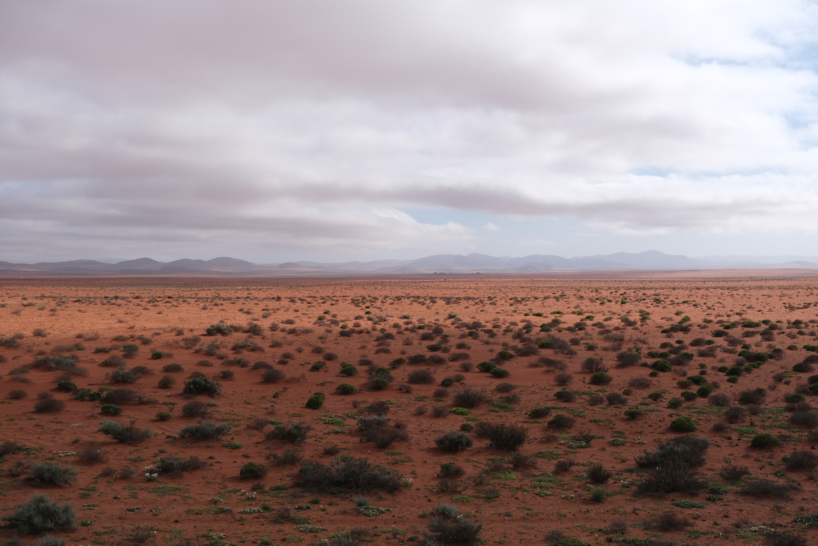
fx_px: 954
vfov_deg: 31.9
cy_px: 273
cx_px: 409
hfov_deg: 46.4
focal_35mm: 42
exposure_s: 1/2900
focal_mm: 27.7
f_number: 3.2
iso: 160
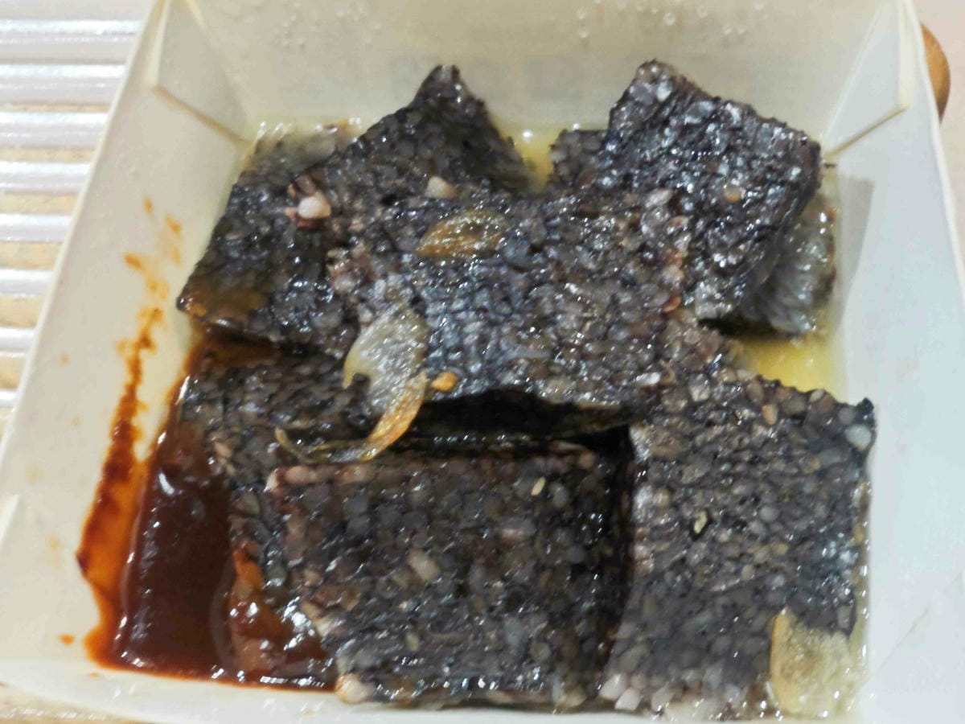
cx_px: 482
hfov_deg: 50.1
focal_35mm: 37
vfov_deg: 38.7
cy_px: 362
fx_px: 1031
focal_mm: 2.03
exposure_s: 1/30
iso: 160
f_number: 1.8
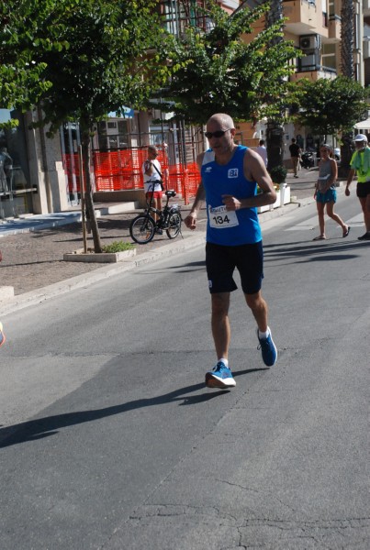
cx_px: 185
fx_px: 1104
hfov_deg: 19.0
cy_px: 275
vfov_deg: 28.0
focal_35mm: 72
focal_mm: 48
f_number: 8
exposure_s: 1/2000
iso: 1000
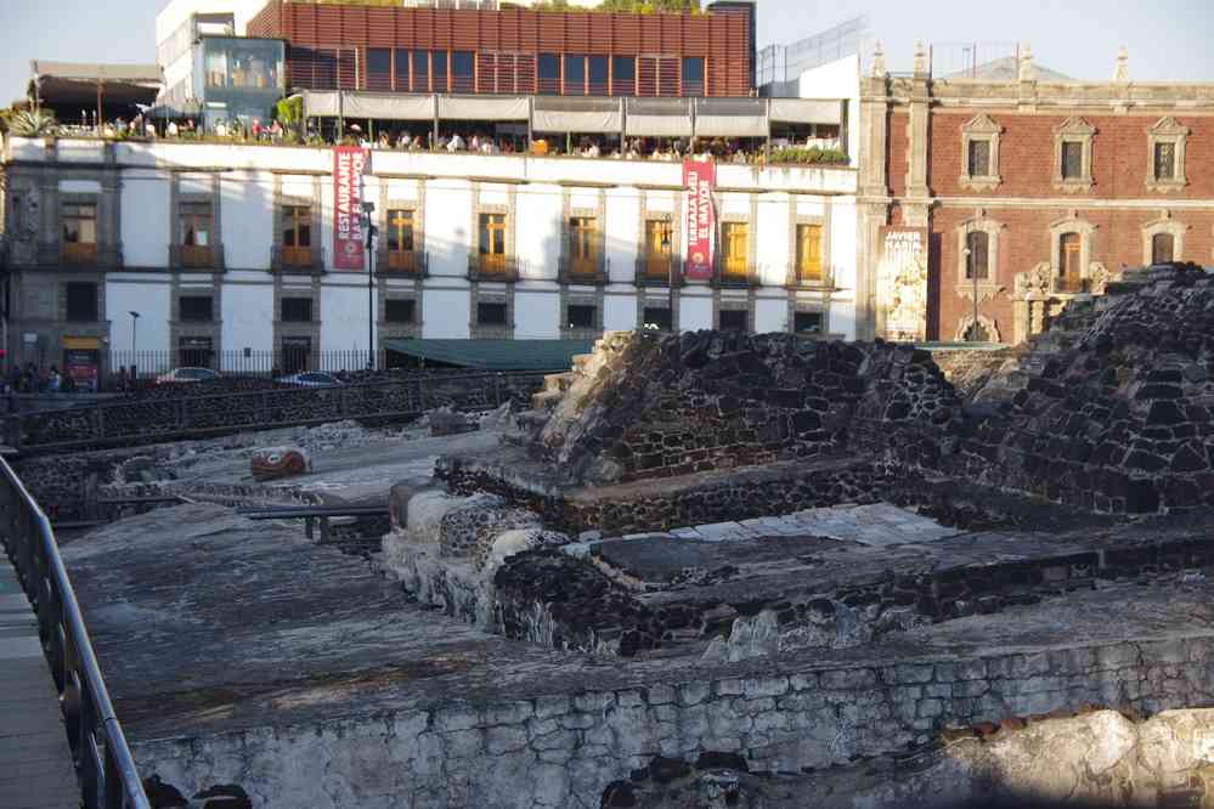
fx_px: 2934
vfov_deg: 15.7
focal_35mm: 87
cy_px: 404
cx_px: 607
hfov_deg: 23.4
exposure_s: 1/100
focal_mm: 57.5
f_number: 8
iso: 400
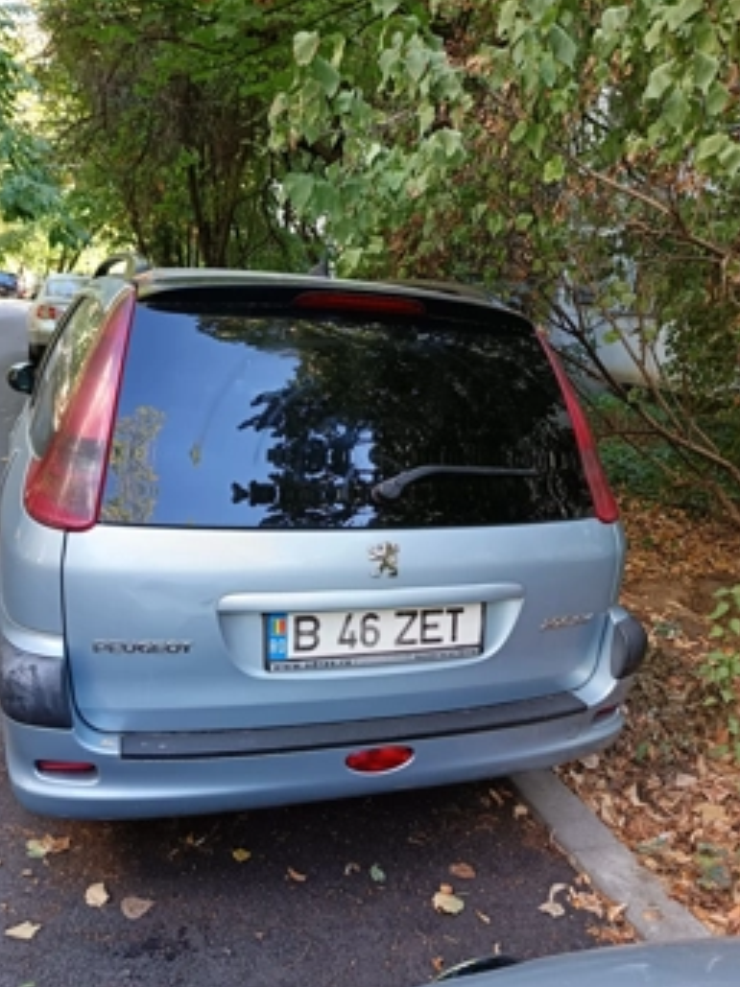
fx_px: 799
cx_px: 331
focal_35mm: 28
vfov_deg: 63.1
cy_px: 567
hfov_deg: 49.6
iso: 395
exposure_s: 1/50
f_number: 1.75
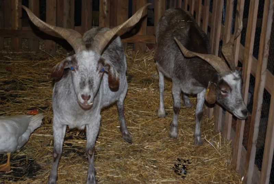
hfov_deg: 24.6
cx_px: 137
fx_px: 629
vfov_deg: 16.6
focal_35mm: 82
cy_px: 92
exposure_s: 1/60
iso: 220
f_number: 5.6
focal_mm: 55
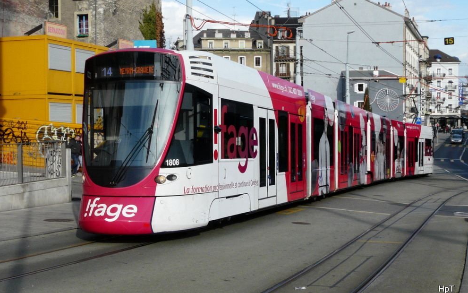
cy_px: 125
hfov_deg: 44.3
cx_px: 235
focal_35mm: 45
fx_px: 574
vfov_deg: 28.6
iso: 100
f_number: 5.6
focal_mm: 6.8
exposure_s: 1/400
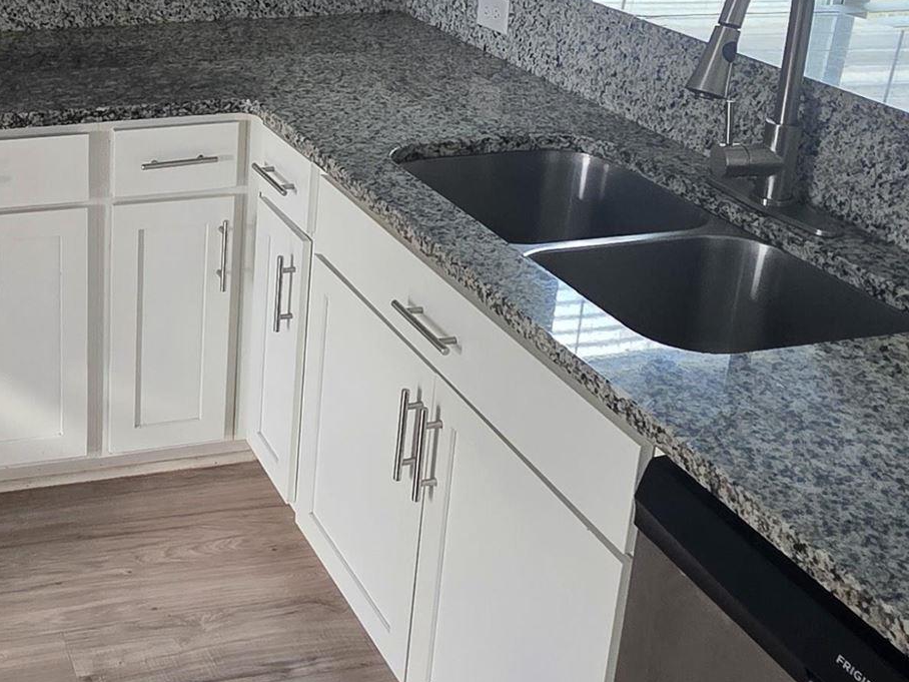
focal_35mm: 44
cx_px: 60
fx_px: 1155
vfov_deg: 31.6
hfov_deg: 39.3
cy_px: 92
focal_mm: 2.2
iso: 250
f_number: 1.9
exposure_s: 1/120
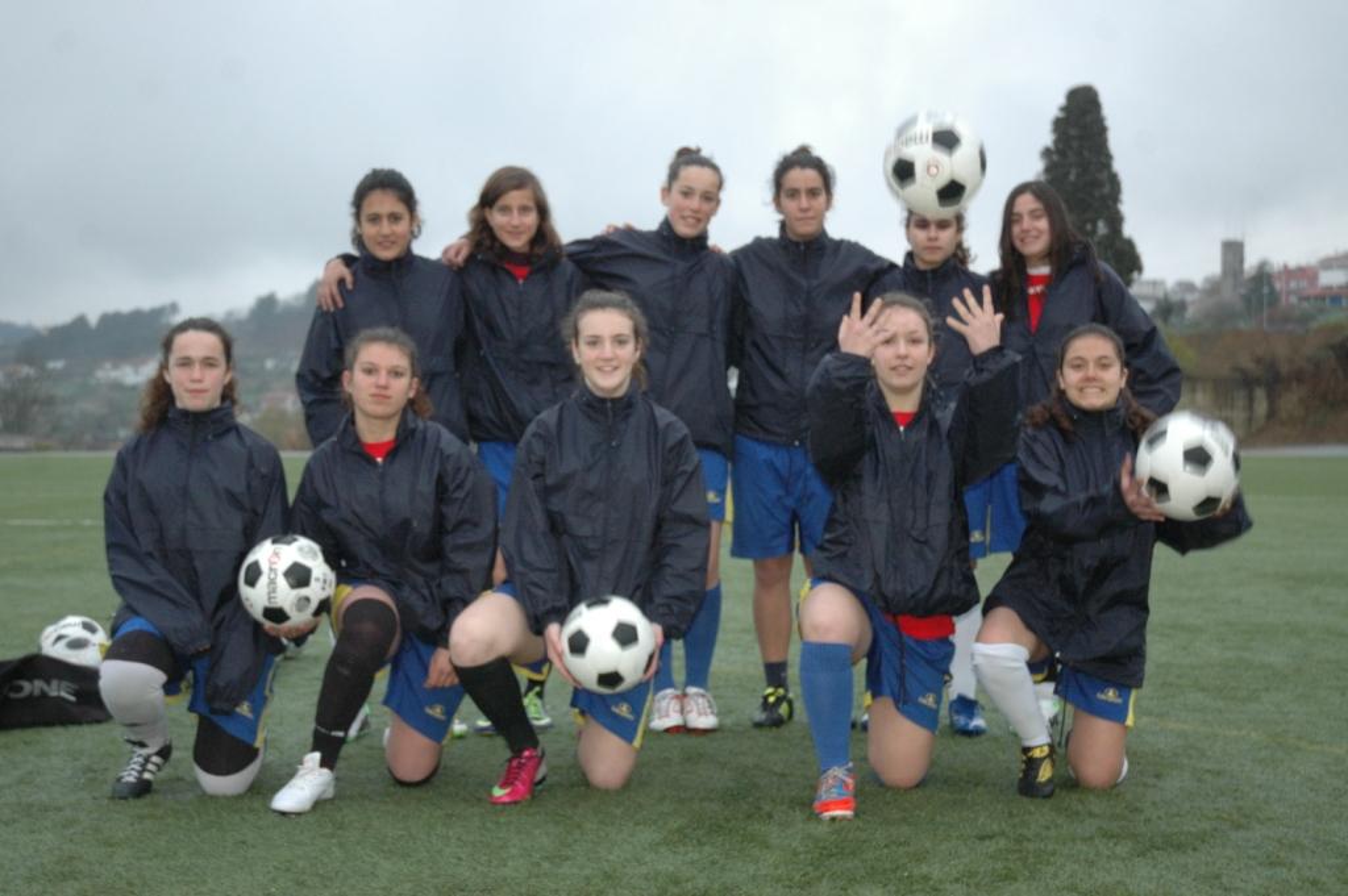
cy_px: 448
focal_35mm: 57
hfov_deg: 35.1
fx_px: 2133
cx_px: 674
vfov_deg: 23.7
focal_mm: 38
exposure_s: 1/200
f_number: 4.2
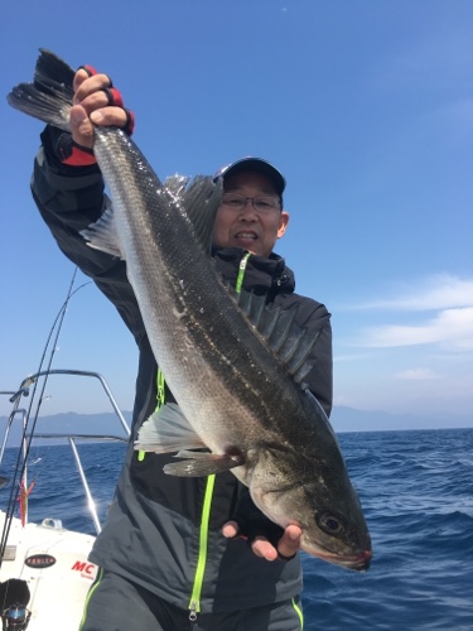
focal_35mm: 29
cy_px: 316
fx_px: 528
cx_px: 236
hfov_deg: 48.2
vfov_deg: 61.7
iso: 25
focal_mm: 4.15
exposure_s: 1/1131
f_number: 2.2
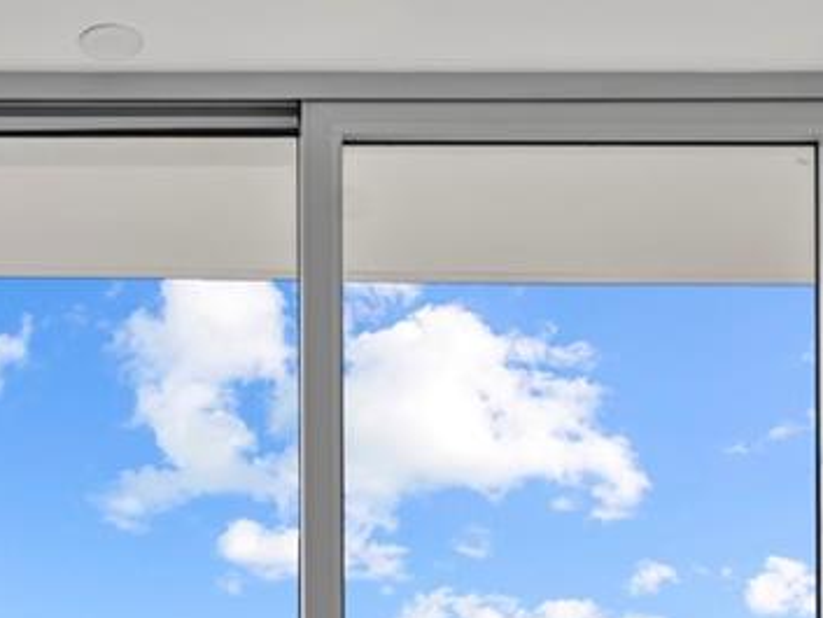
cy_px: 1054
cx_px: 210
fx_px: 1451
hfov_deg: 31.1
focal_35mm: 61
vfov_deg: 19.3
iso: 80
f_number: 9
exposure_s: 1/30
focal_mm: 14
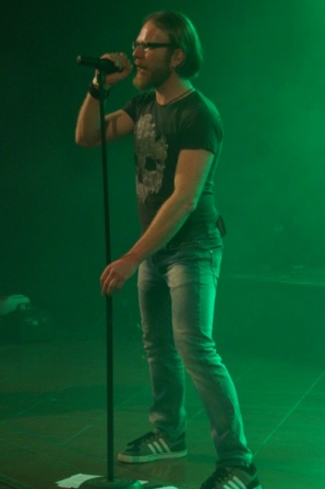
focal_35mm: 105
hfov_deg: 13.0
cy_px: 244
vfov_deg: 19.5
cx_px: 162
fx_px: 1424
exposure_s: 1/50
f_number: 5
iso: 3200
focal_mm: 70
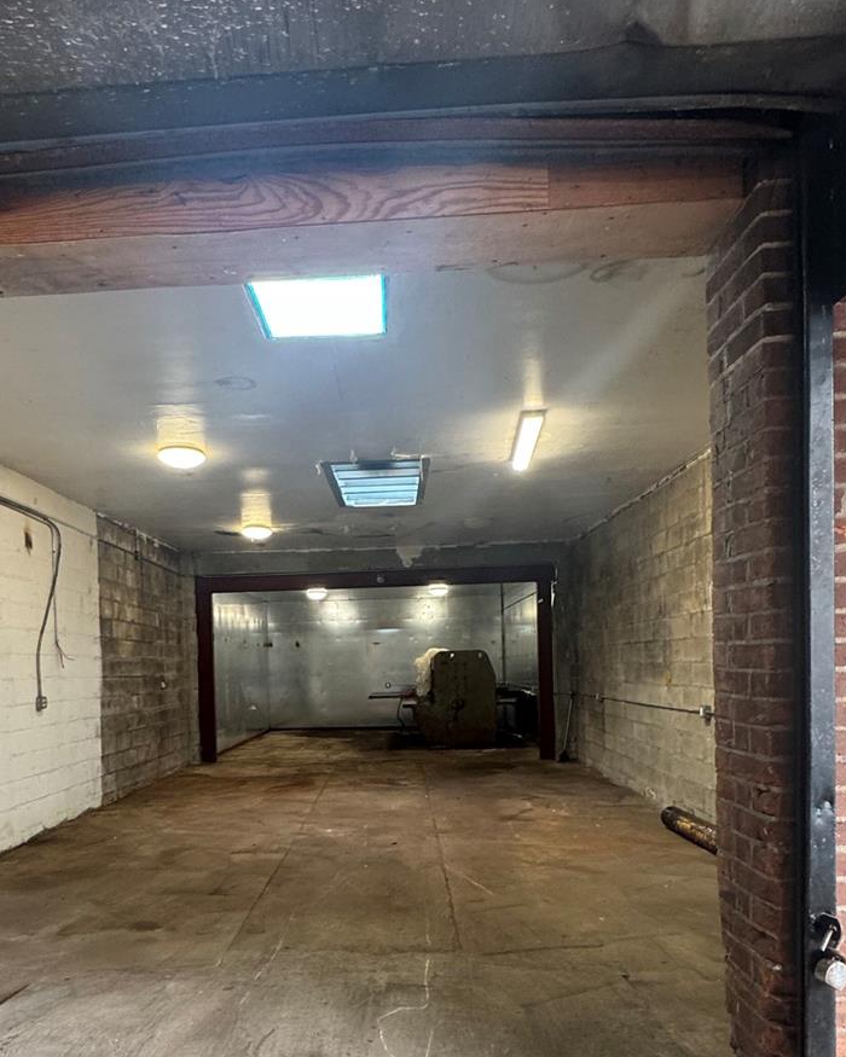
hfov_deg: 58.4
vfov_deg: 69.0
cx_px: 348
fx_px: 751
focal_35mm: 24
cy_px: 672
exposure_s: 1/60
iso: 250
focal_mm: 2.22
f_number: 2.2
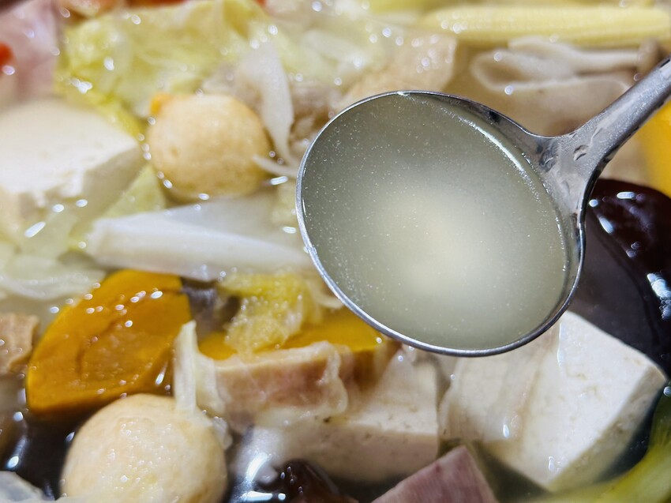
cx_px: 336
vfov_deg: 30.3
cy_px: 252
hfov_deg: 39.7
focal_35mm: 48
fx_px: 930
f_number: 1.78
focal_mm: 6.86
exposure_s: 1/60
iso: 100
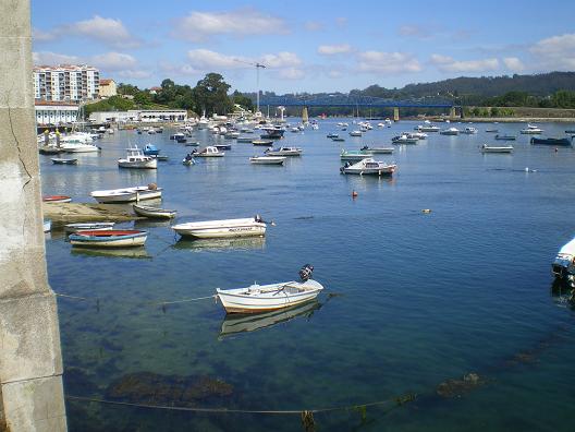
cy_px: 216
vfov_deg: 37.7
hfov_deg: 49.0
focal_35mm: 38
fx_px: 631
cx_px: 288
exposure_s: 1/400
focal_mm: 6.3
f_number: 4.6
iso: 64
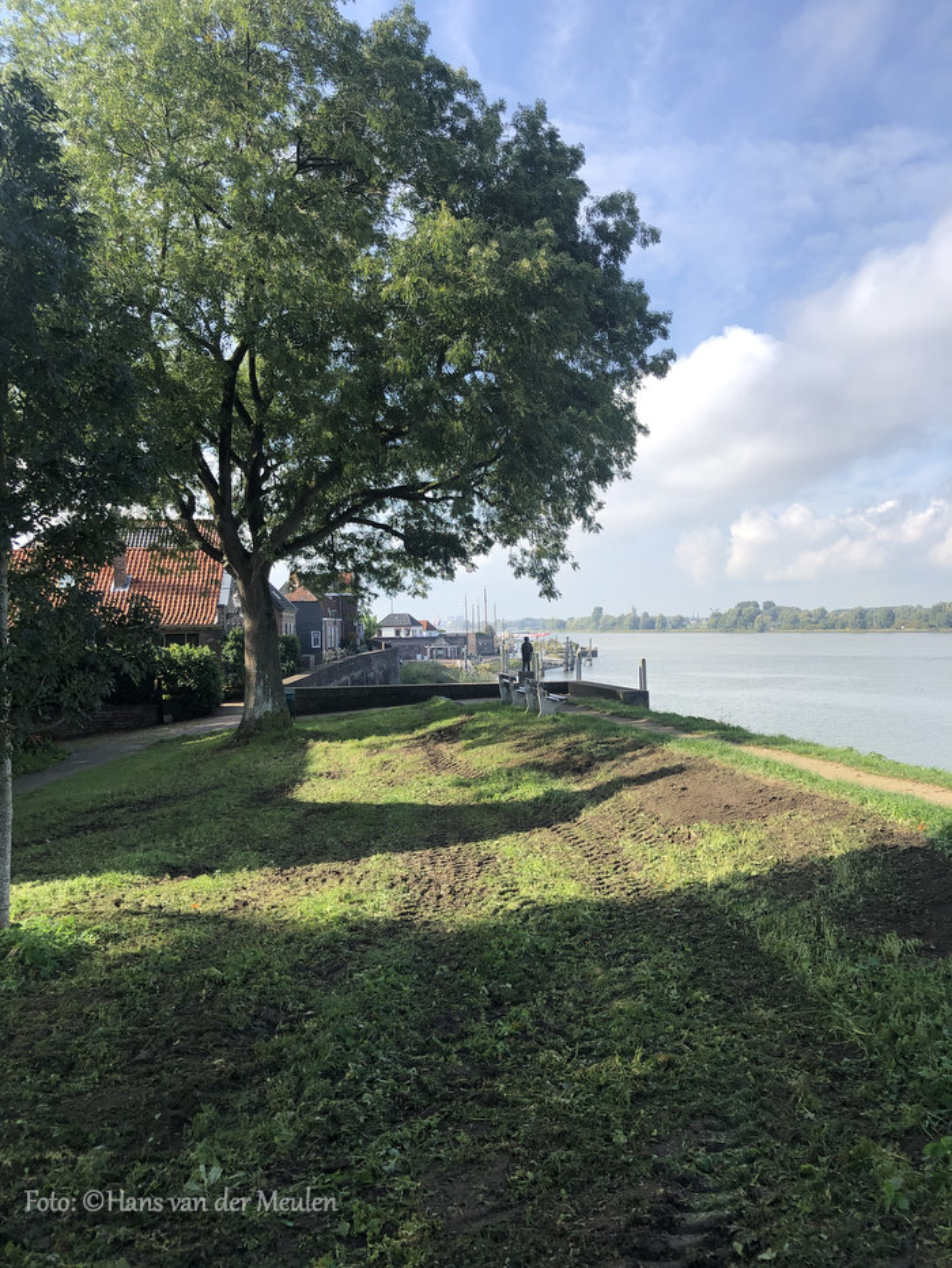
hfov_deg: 49.8
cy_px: 634
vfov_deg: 63.4
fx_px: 1026
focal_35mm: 28
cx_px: 476
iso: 20
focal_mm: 3.99
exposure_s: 1/941
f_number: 1.8
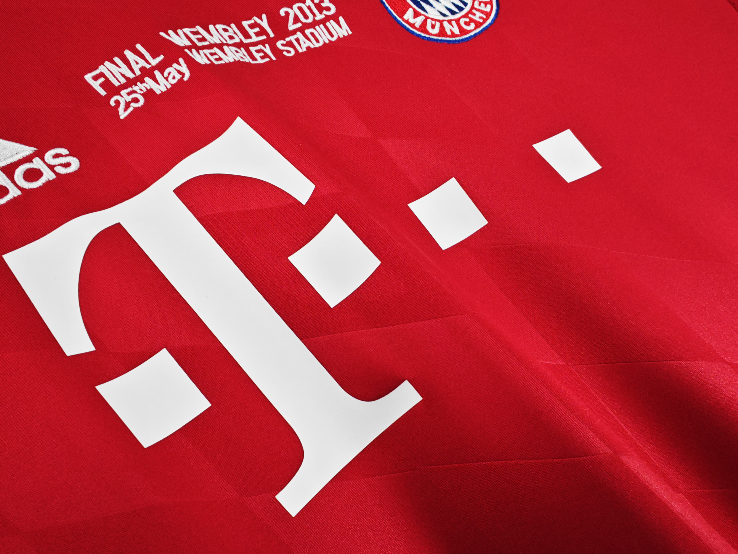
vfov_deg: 58.9
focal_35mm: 23
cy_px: 277
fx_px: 490
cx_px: 369
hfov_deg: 73.9
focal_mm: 2.59
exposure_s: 1/50
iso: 61
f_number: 2.2
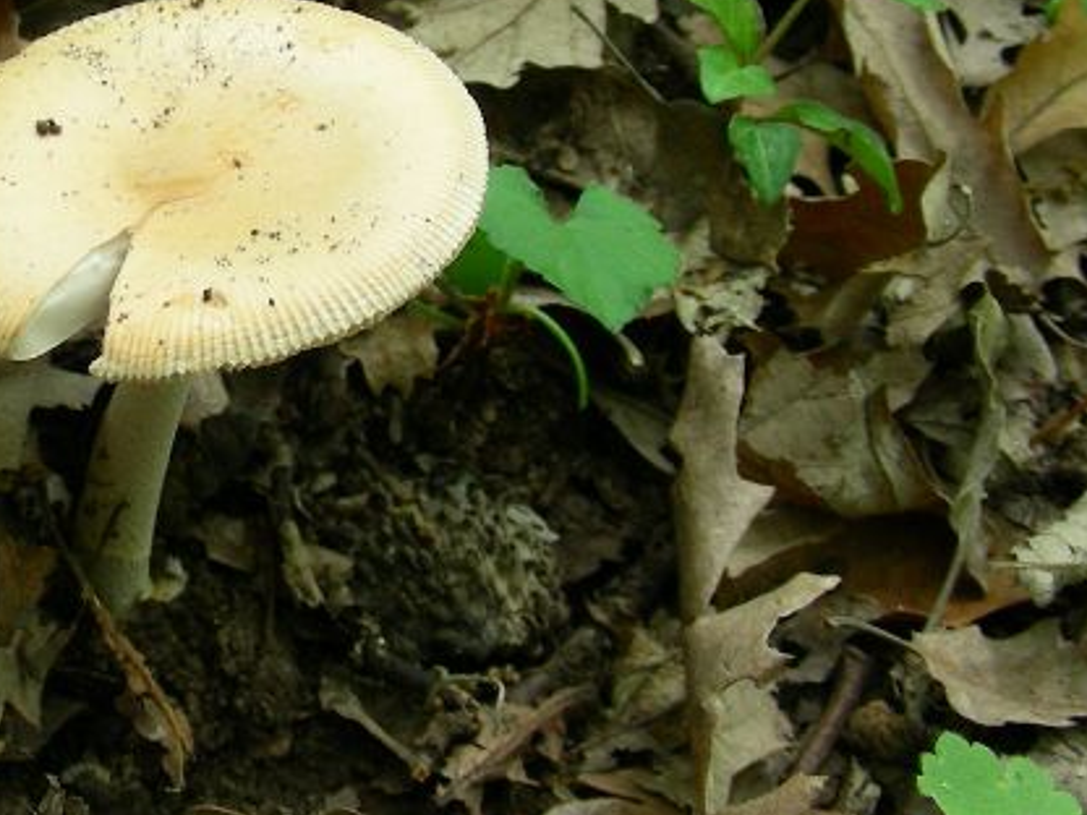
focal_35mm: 73
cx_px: 152
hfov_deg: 26.0
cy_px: 201
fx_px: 2292
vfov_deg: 20.0
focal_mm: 6.3
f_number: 3.5
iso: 50
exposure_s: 1/34.2
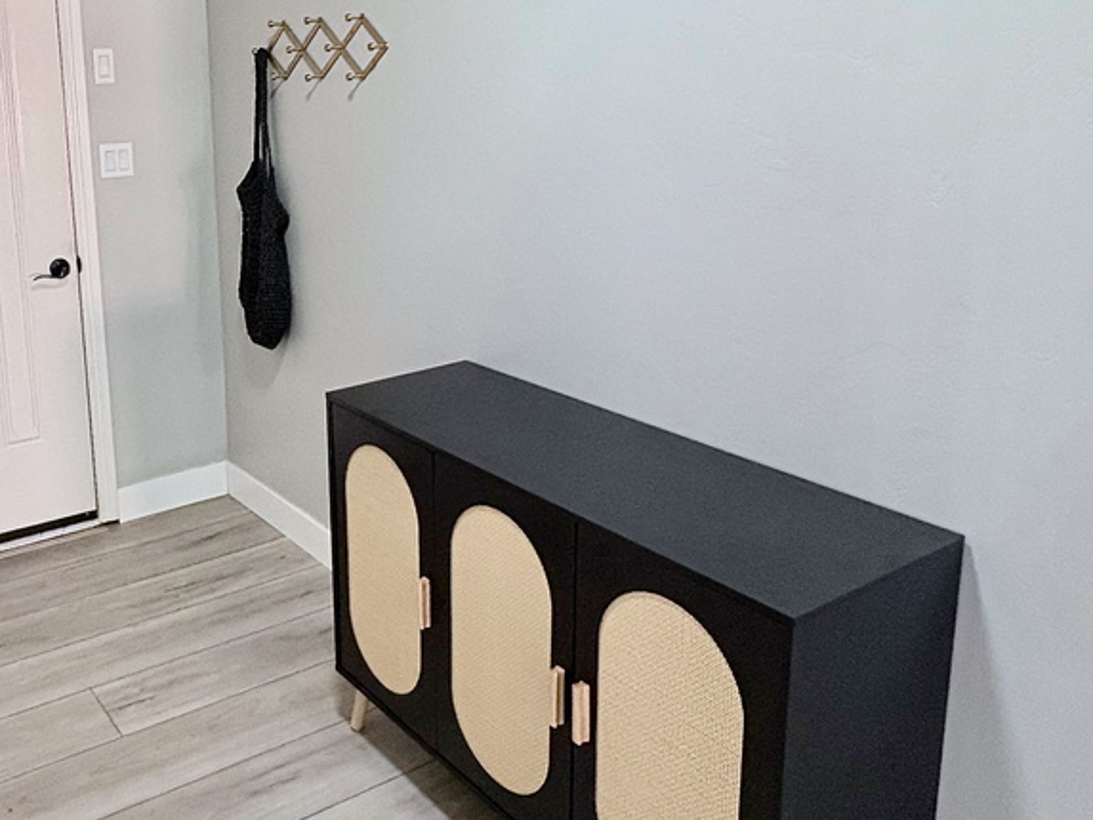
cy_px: 133
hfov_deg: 65.5
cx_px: 286
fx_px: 790
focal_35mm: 25
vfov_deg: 50.6
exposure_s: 1/60
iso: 400
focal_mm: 2.22
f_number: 2.2
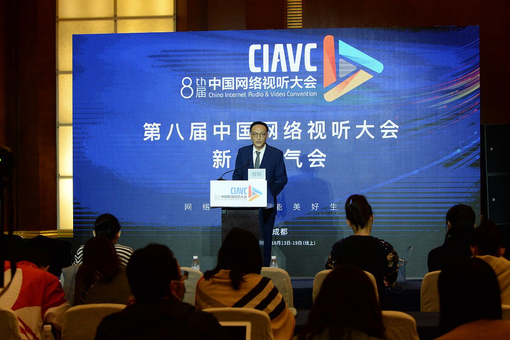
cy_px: 170
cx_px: 255
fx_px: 991
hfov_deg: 28.9
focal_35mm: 70
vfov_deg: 19.4
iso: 5000
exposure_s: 1/250
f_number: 5
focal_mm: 70
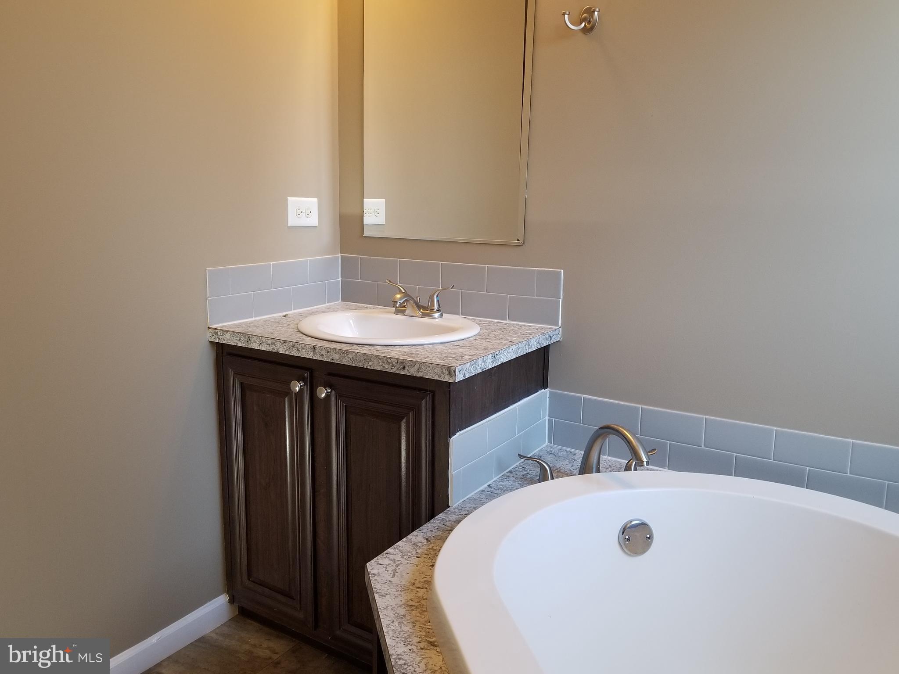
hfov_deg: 67.3
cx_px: 450
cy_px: 337
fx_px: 675
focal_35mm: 26
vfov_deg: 53.1
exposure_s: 1/60
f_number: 1.7
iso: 200
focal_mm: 4.25
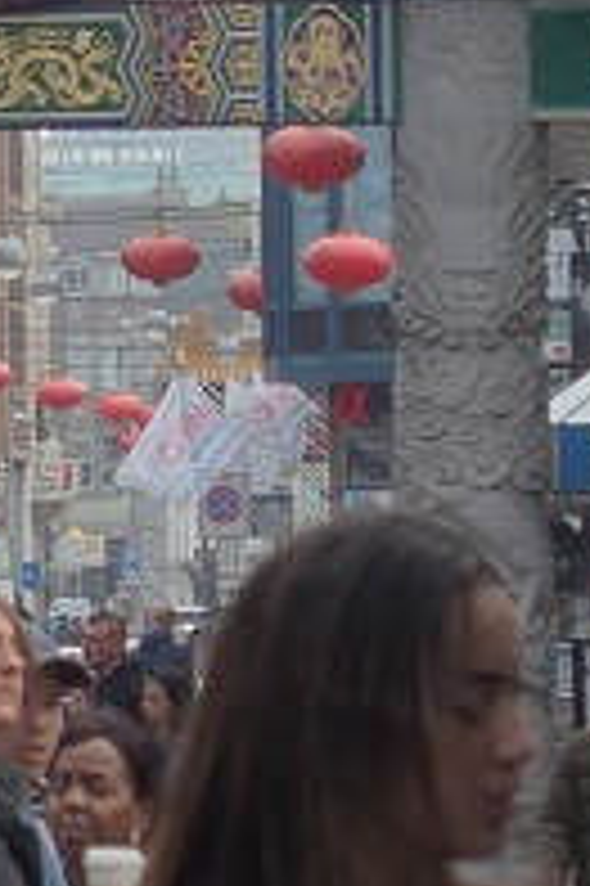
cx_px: -477
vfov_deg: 3.5
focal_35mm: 592
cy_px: 198
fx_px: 14578
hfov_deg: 2.3
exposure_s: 1/320
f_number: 3.5
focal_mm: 24
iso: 100
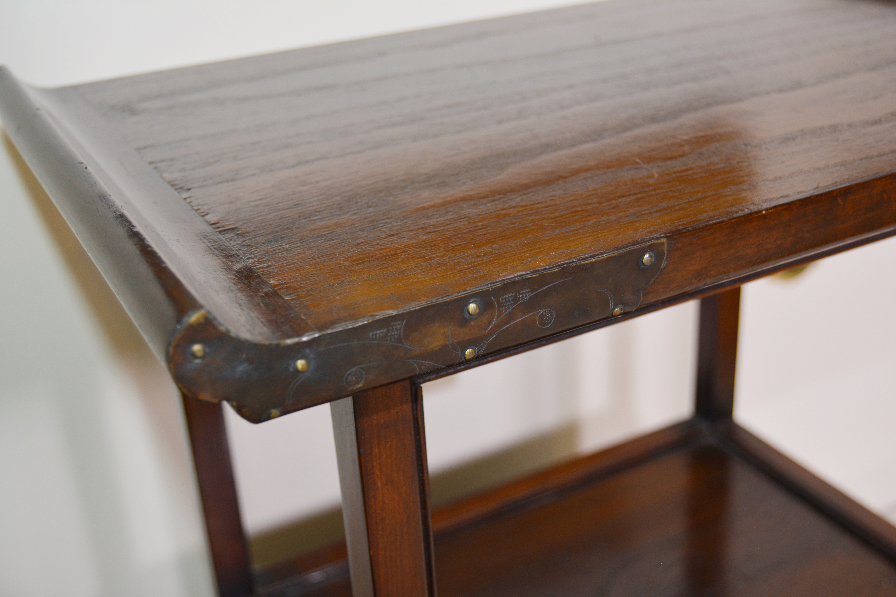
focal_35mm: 45
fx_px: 1120
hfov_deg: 43.6
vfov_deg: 29.9
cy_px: 298
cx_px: 448
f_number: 4.2
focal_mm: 30
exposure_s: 1/80
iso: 400
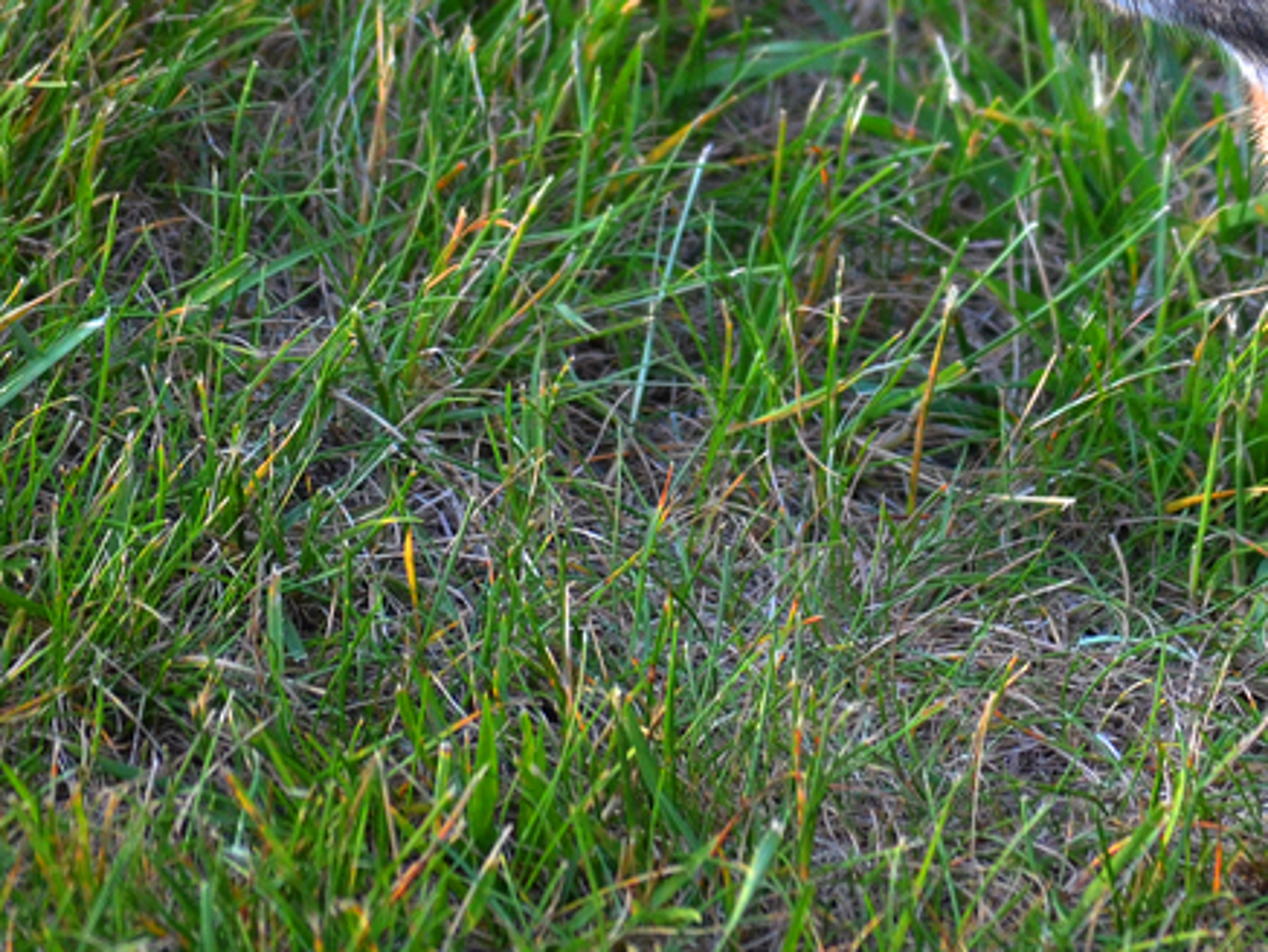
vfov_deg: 3.2
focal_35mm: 462
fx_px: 16928
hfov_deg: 4.3
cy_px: -120
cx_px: 1137
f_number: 4.8
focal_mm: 120
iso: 1600
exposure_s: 1/320
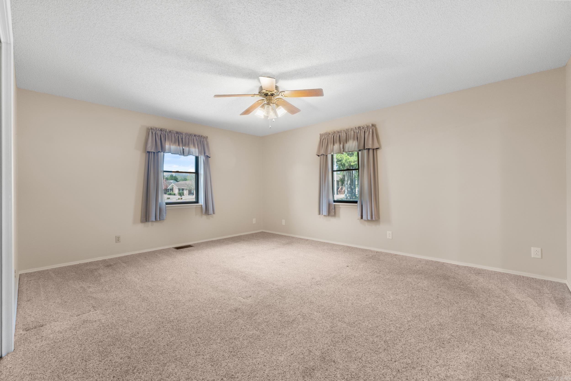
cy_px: 190
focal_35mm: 15
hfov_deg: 100.4
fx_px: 238
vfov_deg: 77.3
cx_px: 286
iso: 200
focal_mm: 10
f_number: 9
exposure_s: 1/20
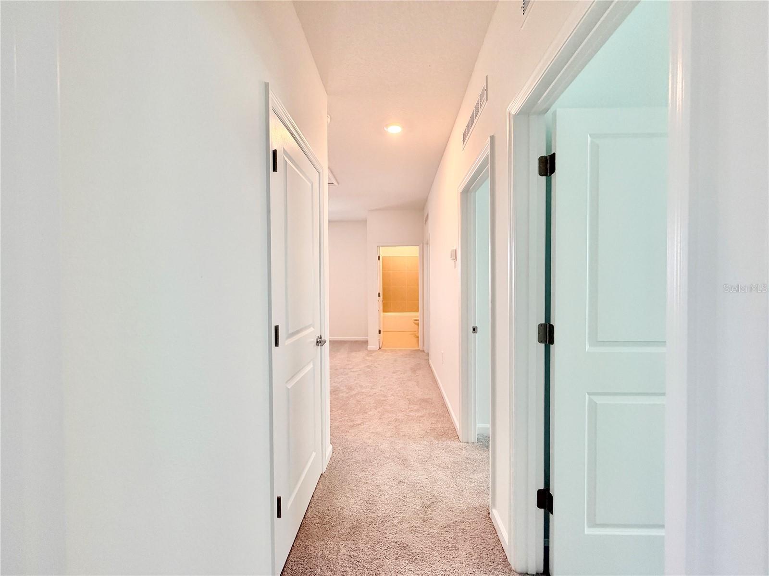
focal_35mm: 14
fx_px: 311
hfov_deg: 102.1
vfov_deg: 85.7
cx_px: 384
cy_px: 288
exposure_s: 1/120
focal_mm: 2.22
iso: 200
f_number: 2.2
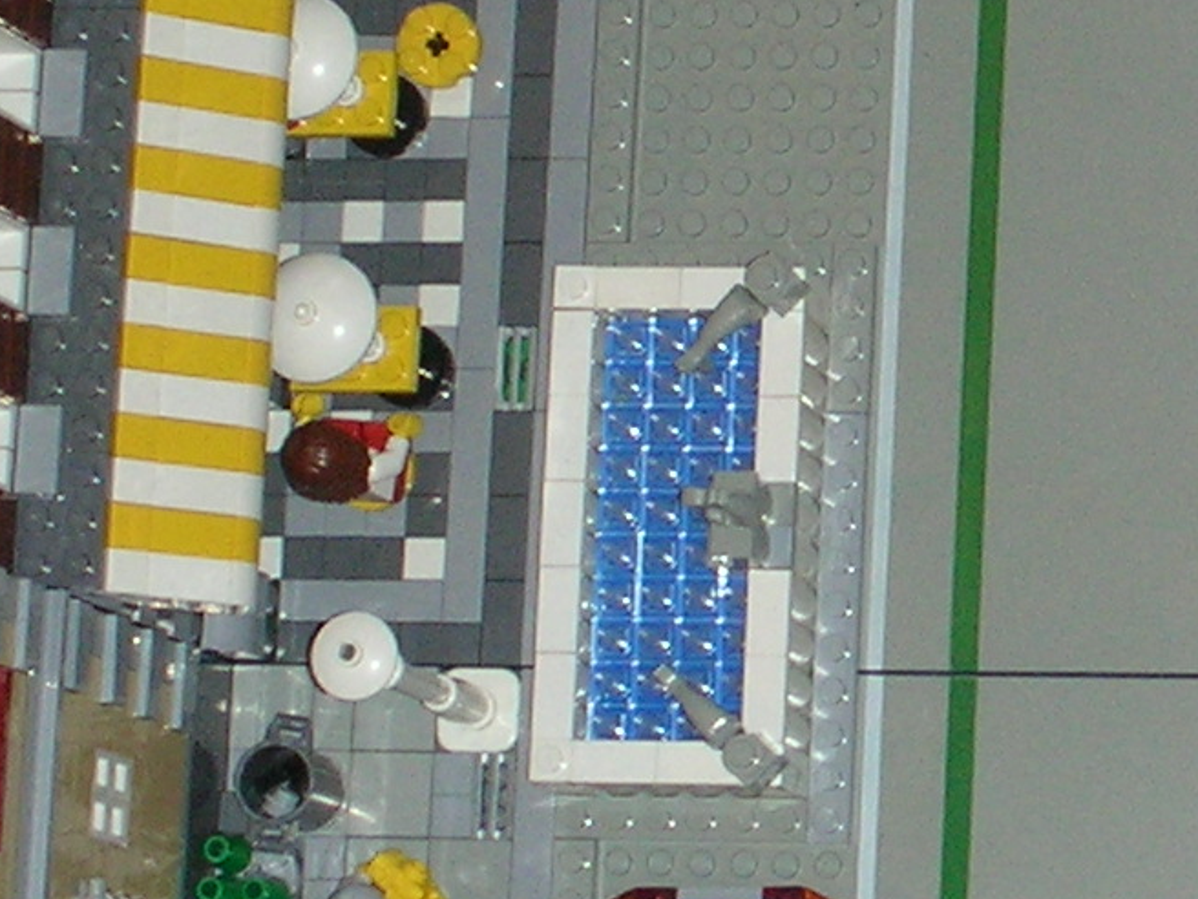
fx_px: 8341
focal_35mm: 241
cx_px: 1346
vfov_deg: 6.2
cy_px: 51
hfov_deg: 8.2
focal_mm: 10.1
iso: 118
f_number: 4
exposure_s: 1/120
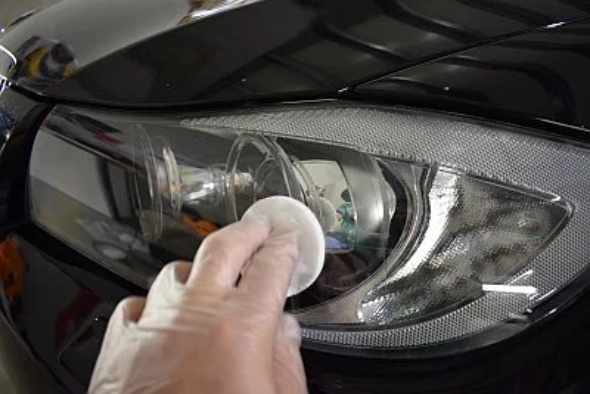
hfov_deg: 67.4
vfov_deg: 48.0
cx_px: 295
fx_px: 443
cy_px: 197
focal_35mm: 27
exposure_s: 1/60
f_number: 3.5
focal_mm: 18
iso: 1100
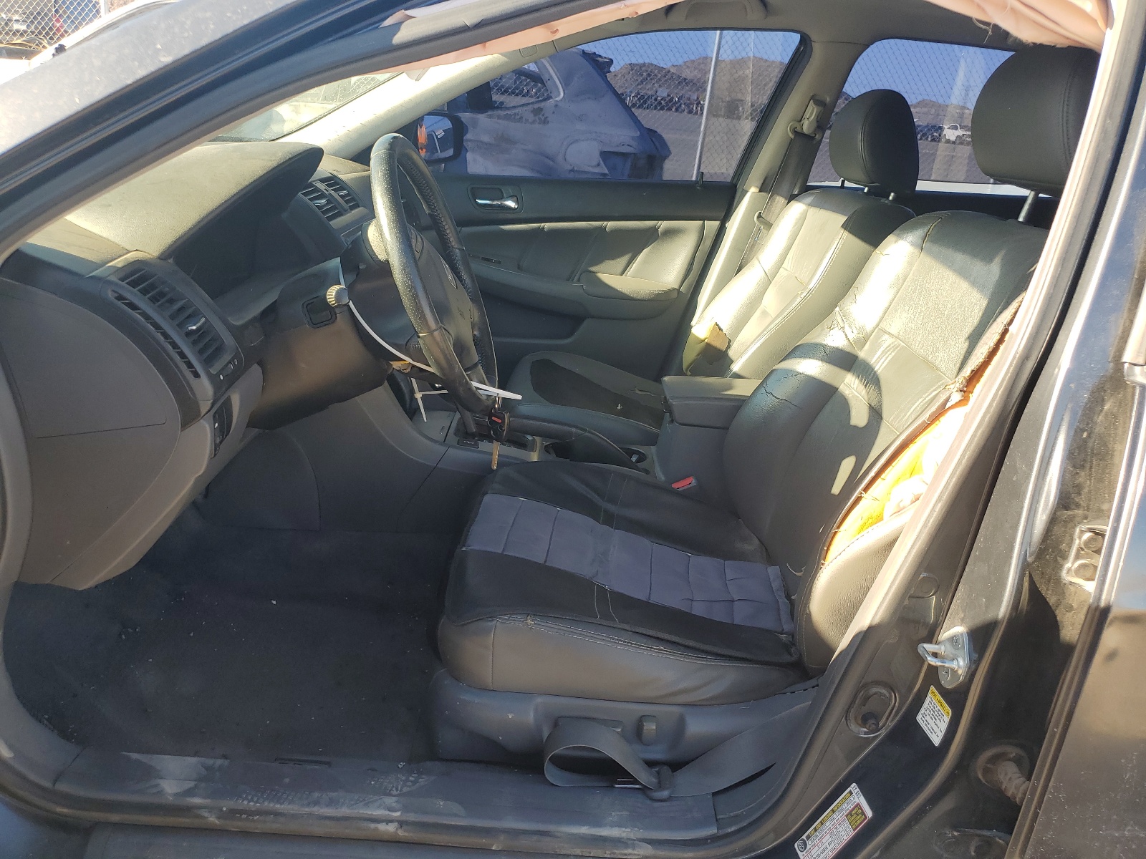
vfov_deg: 53.1
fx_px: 861
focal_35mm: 26
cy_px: 430
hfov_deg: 67.3
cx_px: 573
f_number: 1.5
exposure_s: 1/370
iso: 50
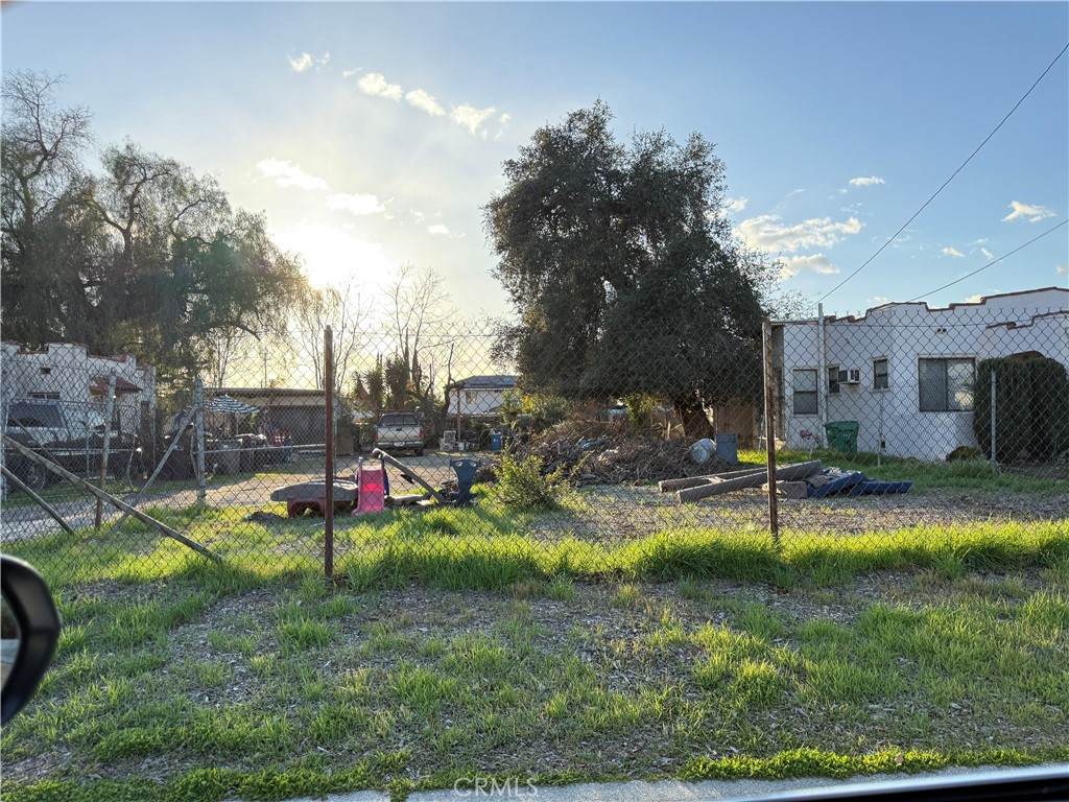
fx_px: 741
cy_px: 401
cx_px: 534
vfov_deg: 56.8
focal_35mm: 24
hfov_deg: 71.6
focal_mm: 6.76
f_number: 1.78
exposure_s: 1/967
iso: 100
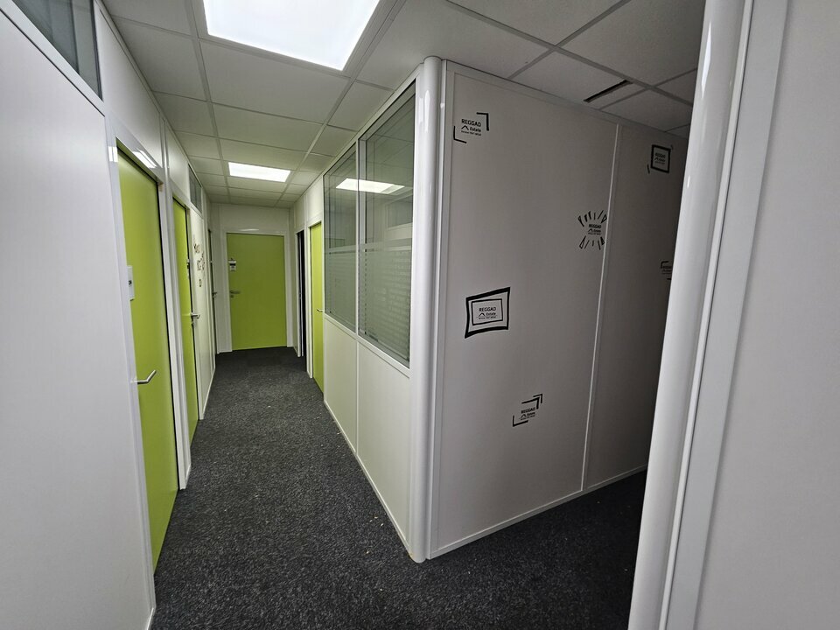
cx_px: 420
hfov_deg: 106.2
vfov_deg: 89.9
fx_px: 315
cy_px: 315
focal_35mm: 13
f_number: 2.2
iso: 125
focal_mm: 2.2
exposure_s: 1/50
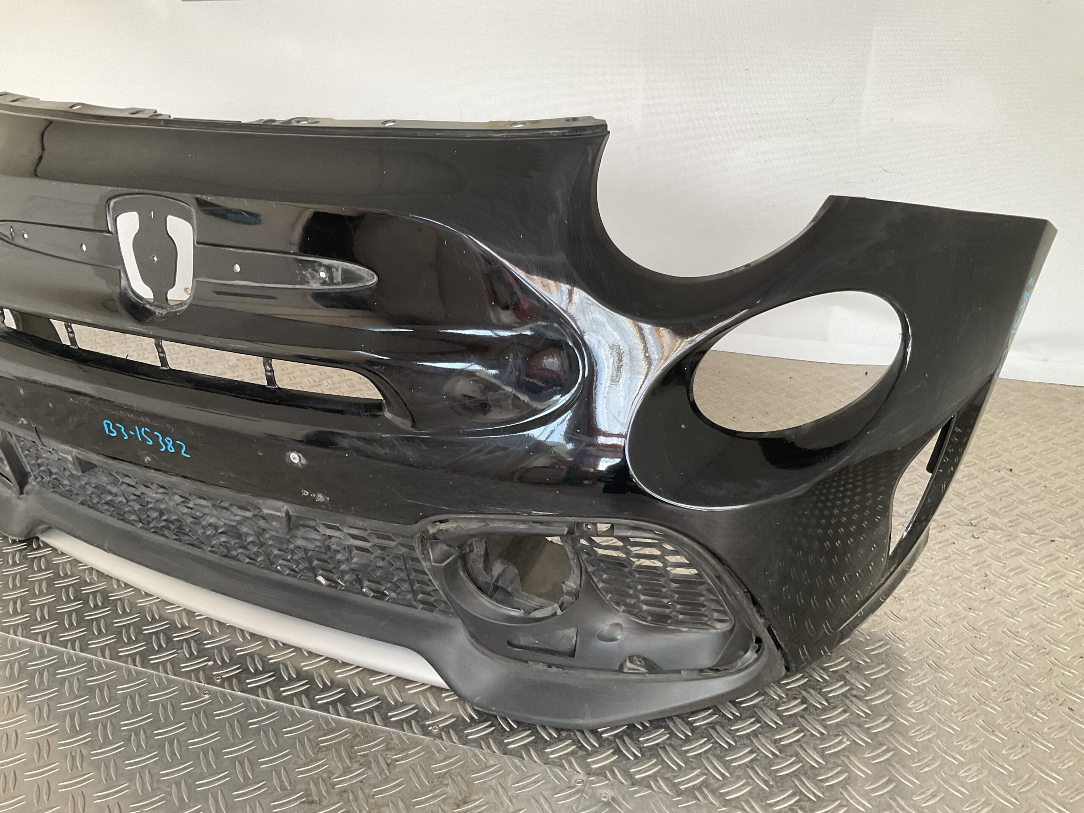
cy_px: 406
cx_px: 542
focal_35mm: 29
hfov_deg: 61.7
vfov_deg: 48.2
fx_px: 908
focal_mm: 3
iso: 64
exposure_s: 1/100
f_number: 1.8
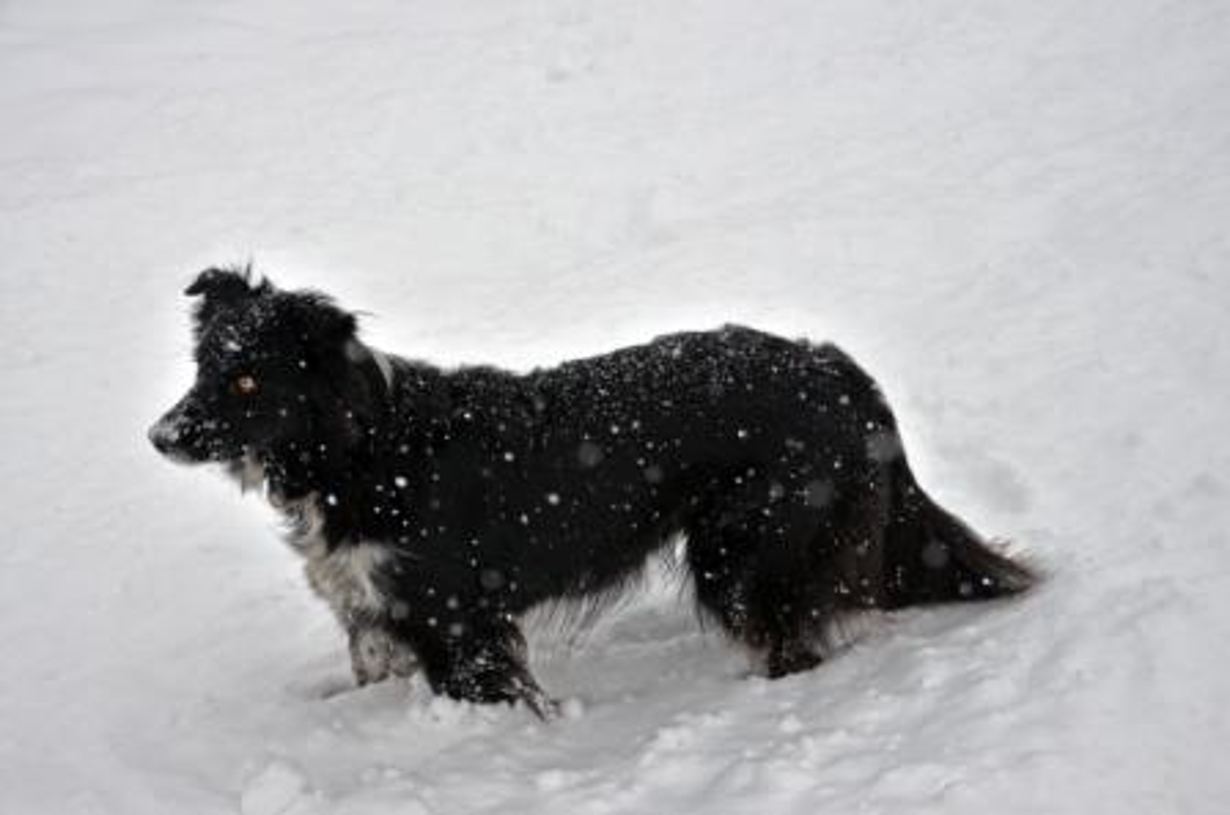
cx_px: 615
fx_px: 2660
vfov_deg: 17.4
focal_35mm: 78
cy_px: 408
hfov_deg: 26.0
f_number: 10
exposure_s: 1/1000
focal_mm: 52
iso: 640
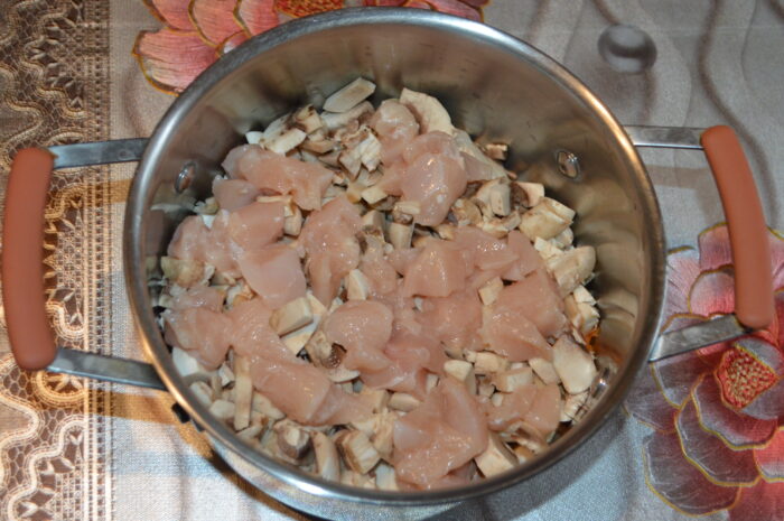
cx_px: 392
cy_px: 260
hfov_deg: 38.9
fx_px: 1109
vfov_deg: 26.4
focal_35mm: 51
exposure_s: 1/60
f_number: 5
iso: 1000
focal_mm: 34
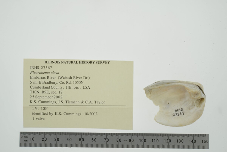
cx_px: 114
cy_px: 76
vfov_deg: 22.6
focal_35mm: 60
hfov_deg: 33.4
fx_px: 378
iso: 100
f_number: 32
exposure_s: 1/10
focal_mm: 60
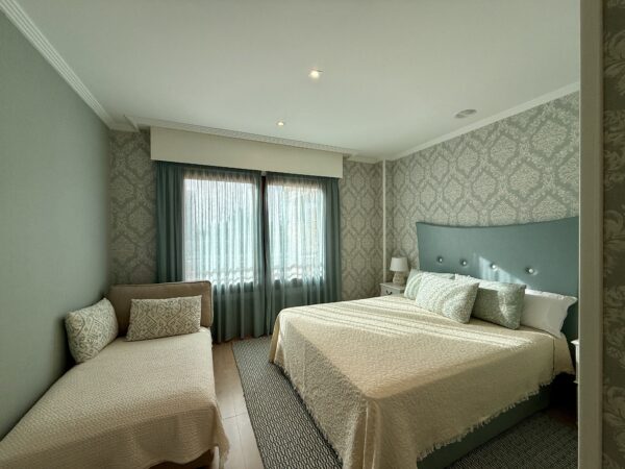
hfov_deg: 102.1
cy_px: 234
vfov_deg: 85.7
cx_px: 312
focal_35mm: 14
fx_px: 253
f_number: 2.2
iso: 50
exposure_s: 1/368
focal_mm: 2.22
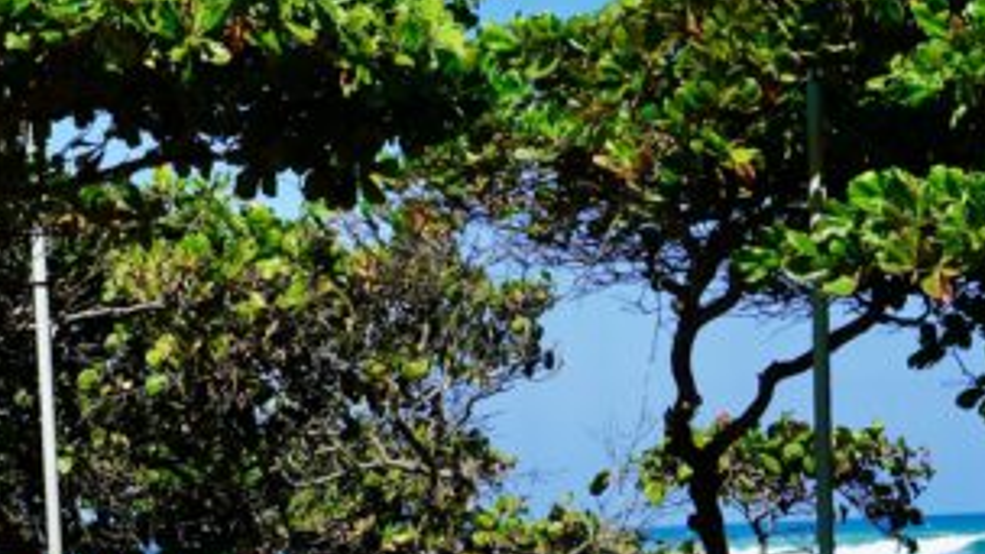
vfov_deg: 11.2
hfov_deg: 20.2
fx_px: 2769
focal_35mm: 106
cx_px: 496
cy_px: 672
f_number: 10
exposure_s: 1/160
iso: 100
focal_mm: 30
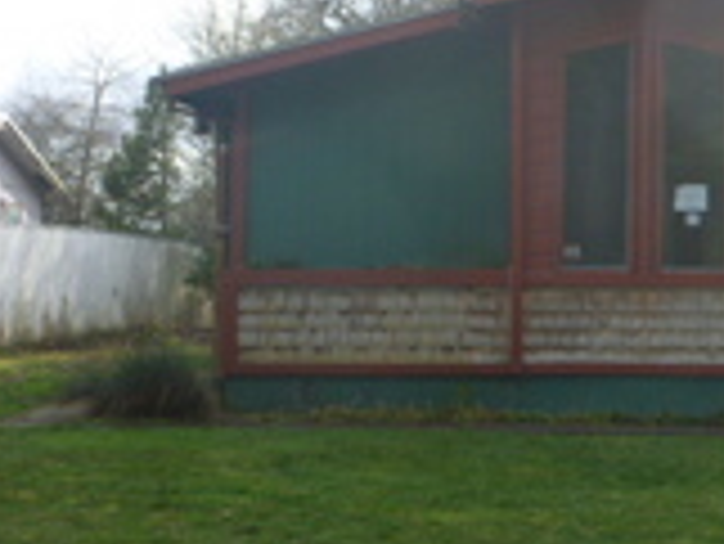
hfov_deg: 21.7
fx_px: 1842
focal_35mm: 88
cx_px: 661
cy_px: 139
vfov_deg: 16.7
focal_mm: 7.4
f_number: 3.7
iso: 100
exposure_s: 1/320
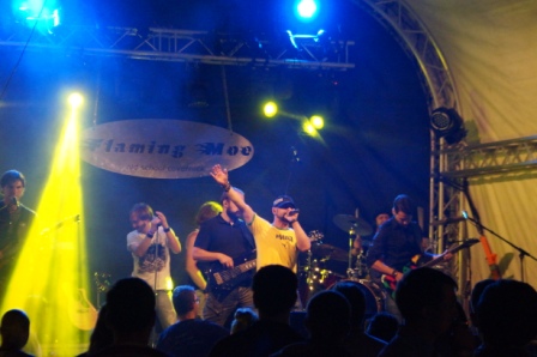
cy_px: 178
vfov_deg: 9.1
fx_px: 2236
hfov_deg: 13.7
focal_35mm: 150
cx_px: 268
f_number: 5.6
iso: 3200
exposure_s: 1/50
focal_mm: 100
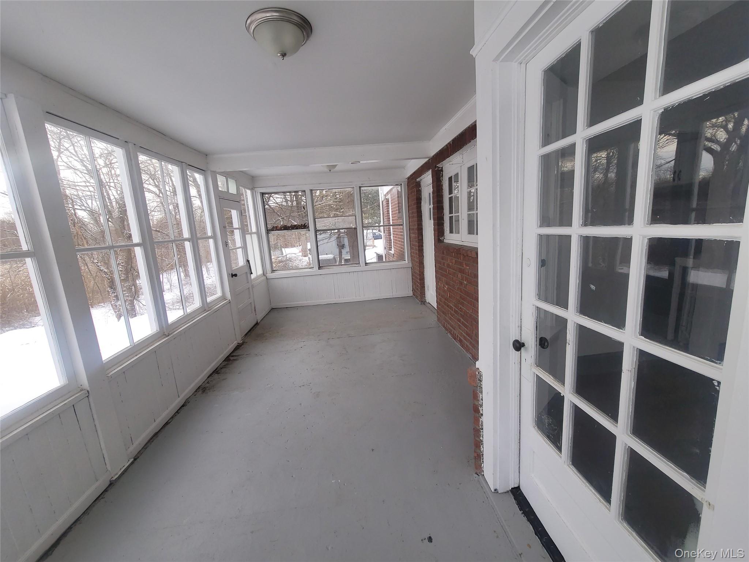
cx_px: 374
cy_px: 281
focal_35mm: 13
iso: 64
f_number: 2.2
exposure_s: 1/172
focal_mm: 2.2
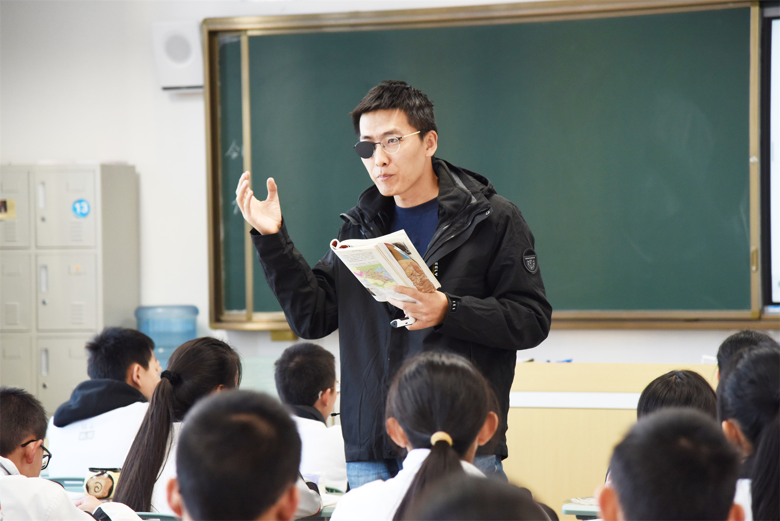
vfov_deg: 11.4
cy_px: 260
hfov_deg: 17.1
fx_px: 2601
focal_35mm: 120
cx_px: 390
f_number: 4
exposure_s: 1/200
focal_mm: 120
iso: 2000
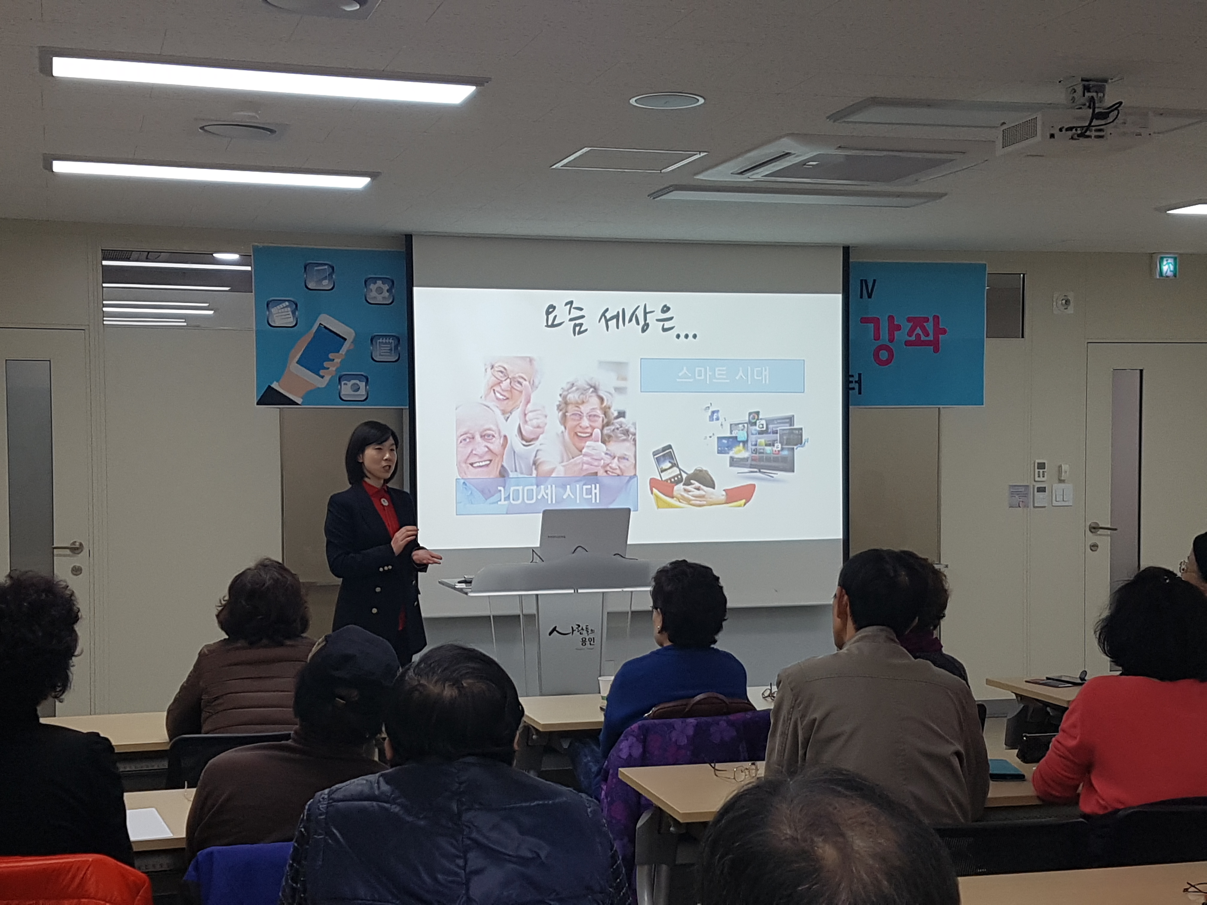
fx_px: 907
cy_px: 452
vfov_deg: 53.1
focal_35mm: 26
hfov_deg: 67.3
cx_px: 604
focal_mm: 4.2
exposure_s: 1/120
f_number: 1.7
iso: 64
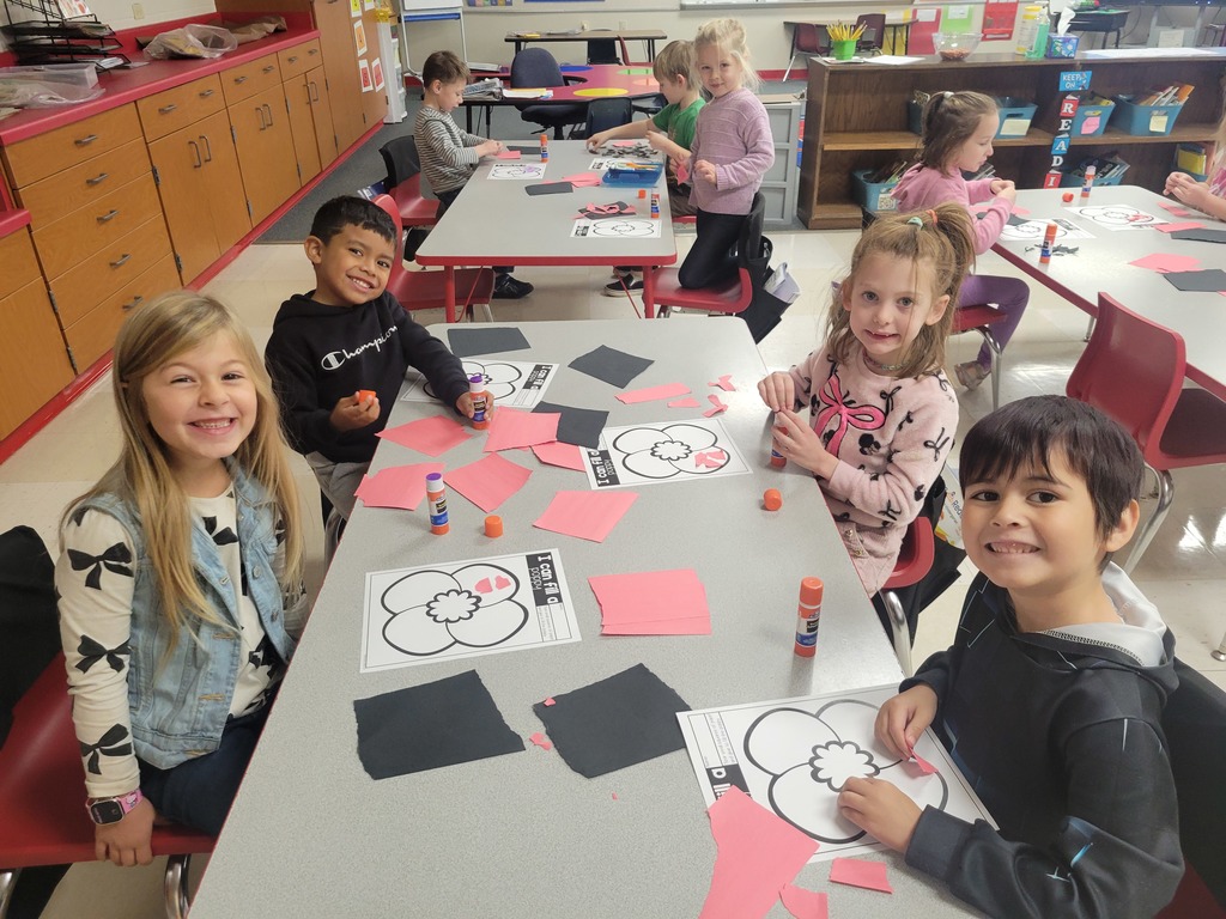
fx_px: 921
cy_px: 460
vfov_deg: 53.1
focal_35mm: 26
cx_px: 613
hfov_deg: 67.3
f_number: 1.8
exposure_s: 1/60
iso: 200
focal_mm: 5.4
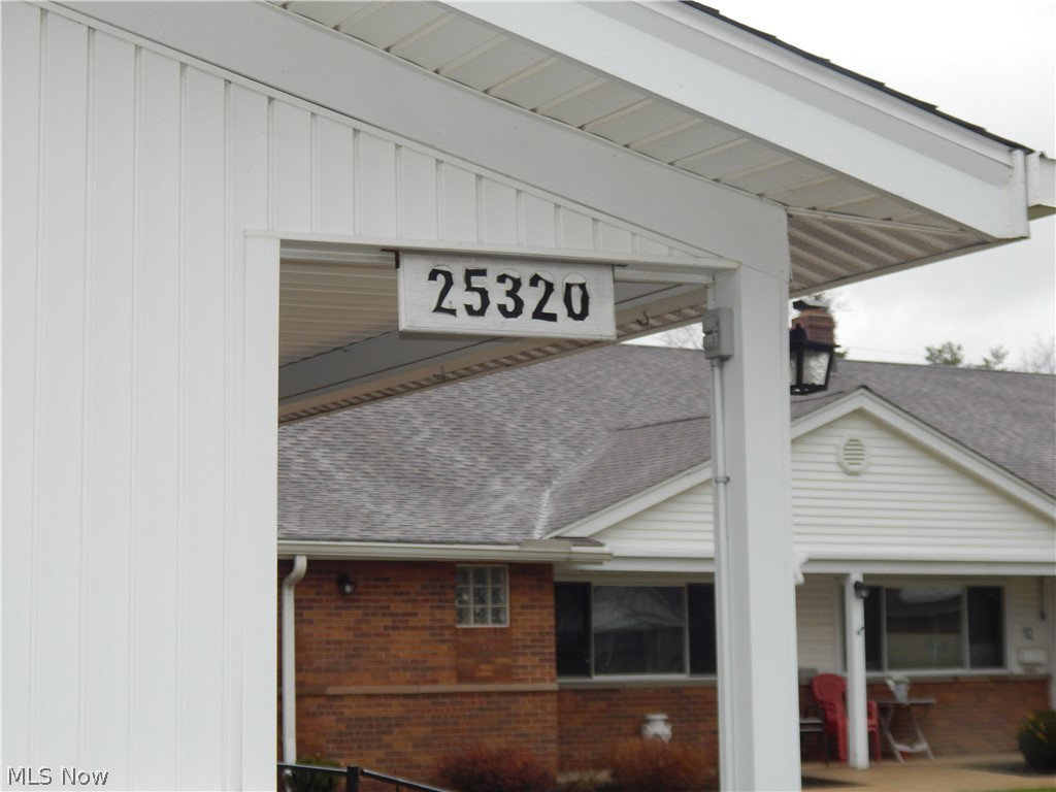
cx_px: 528
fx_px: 2105
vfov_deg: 21.3
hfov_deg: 28.2
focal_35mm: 69
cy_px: 396
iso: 180
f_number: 4.1
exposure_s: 1/250
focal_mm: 12.3
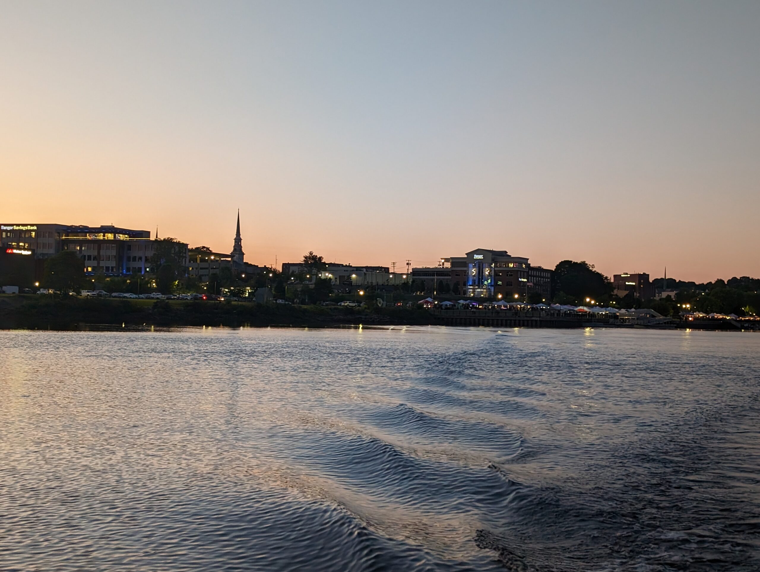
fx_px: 1077
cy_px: 286
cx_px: 380
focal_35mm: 49
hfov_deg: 38.9
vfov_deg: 29.8
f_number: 1.68
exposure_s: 1/68.9
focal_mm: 6.9
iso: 286
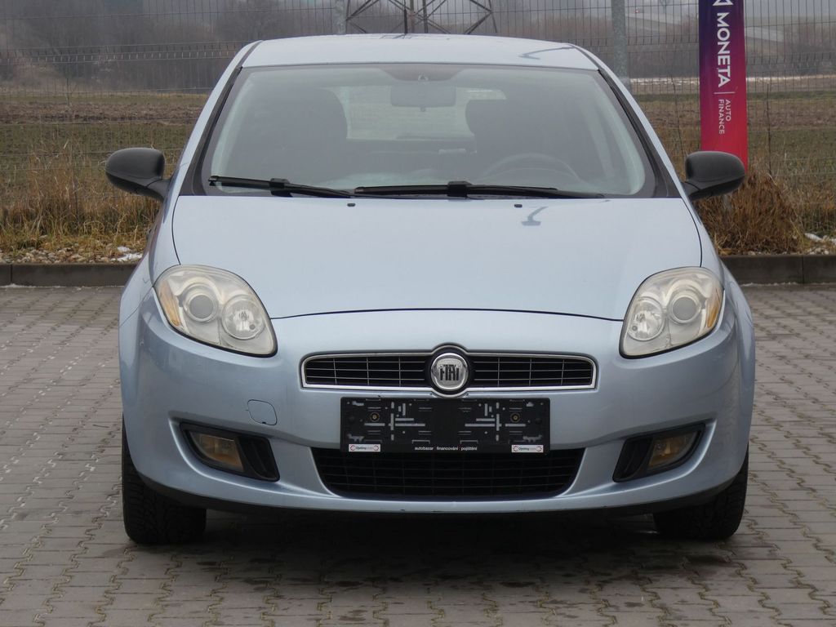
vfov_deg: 14.1
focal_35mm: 105
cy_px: 314
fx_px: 2536
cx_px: 418
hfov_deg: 18.7
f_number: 5
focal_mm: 18.8
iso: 80
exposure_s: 1/125
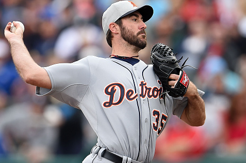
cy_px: 95
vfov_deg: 2.6
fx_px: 3551
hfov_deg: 4.0
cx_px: 146
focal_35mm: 520
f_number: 2.8
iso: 640
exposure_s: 1/3200
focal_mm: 400
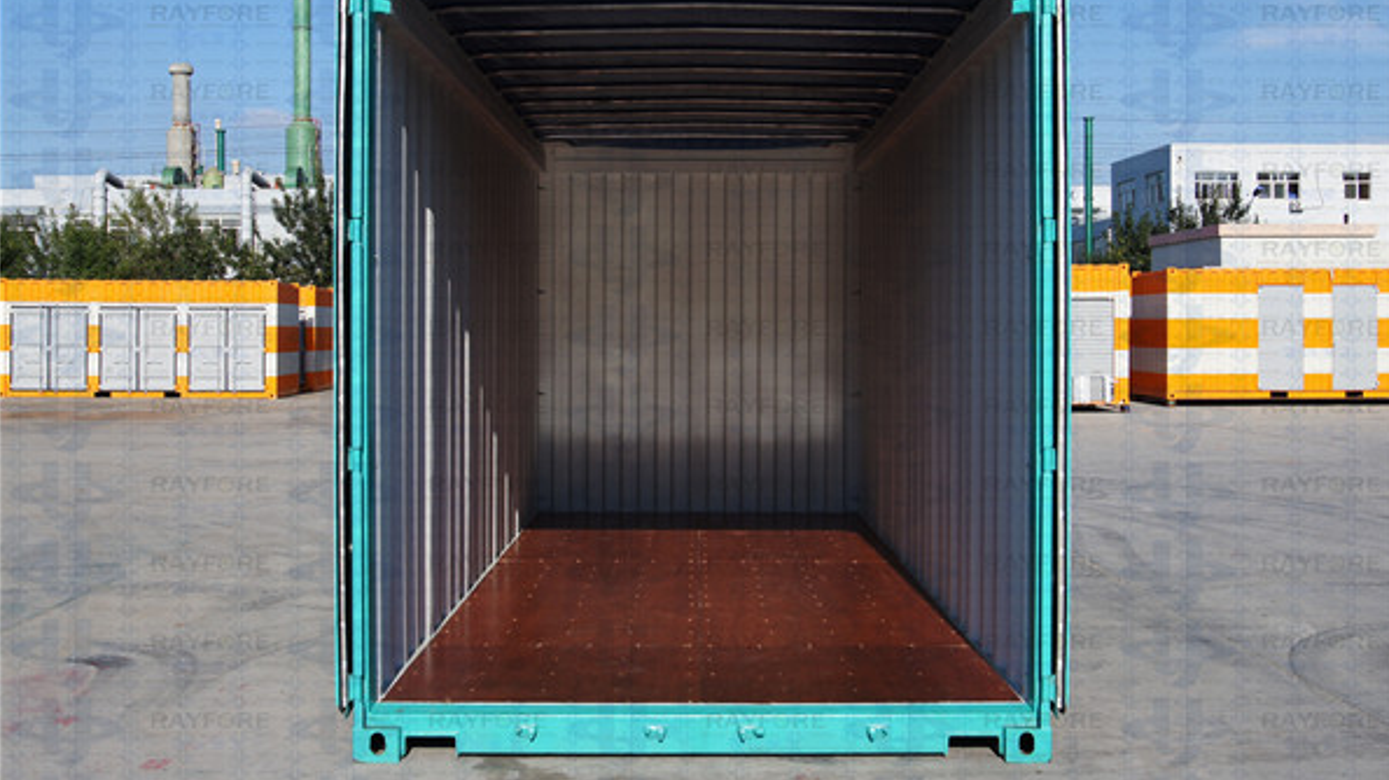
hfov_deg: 52.8
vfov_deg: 31.1
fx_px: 1399
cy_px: 336
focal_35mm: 38
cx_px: 698
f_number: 8
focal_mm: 24
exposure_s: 1/320
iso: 100
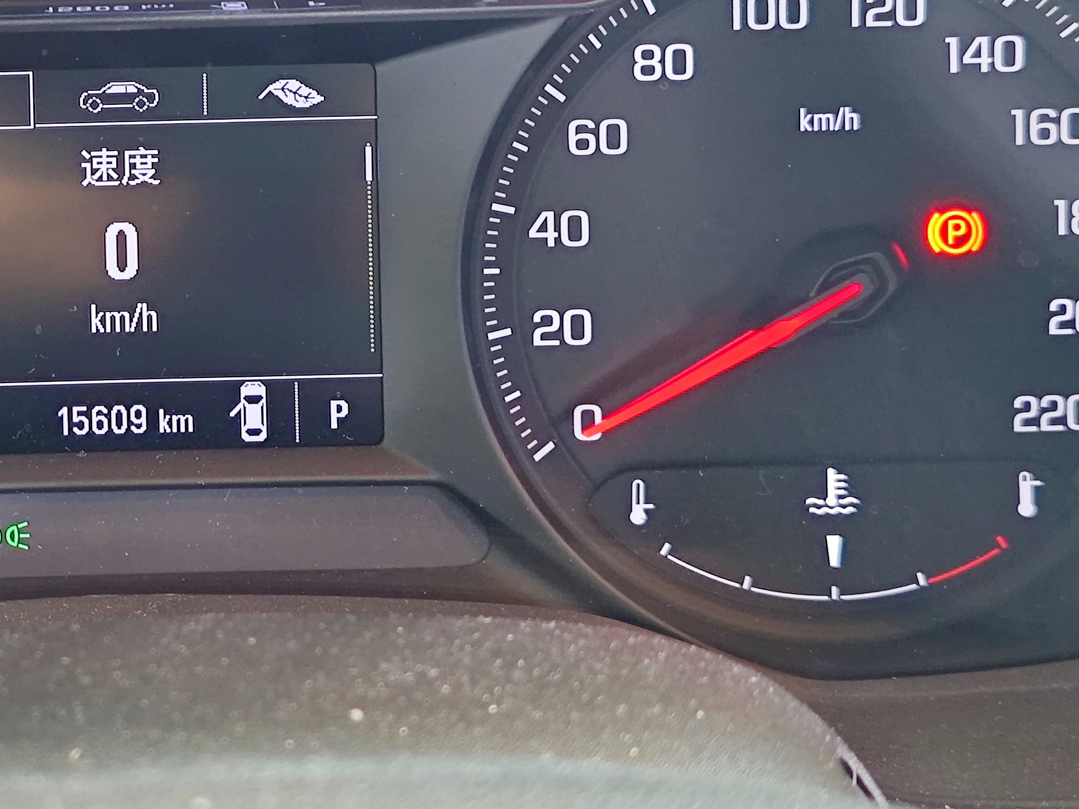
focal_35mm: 100
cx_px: 54
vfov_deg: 14.7
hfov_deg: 19.2
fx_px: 3117
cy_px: 162
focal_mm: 6.55
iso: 320
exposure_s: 1/33.3
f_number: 1.6
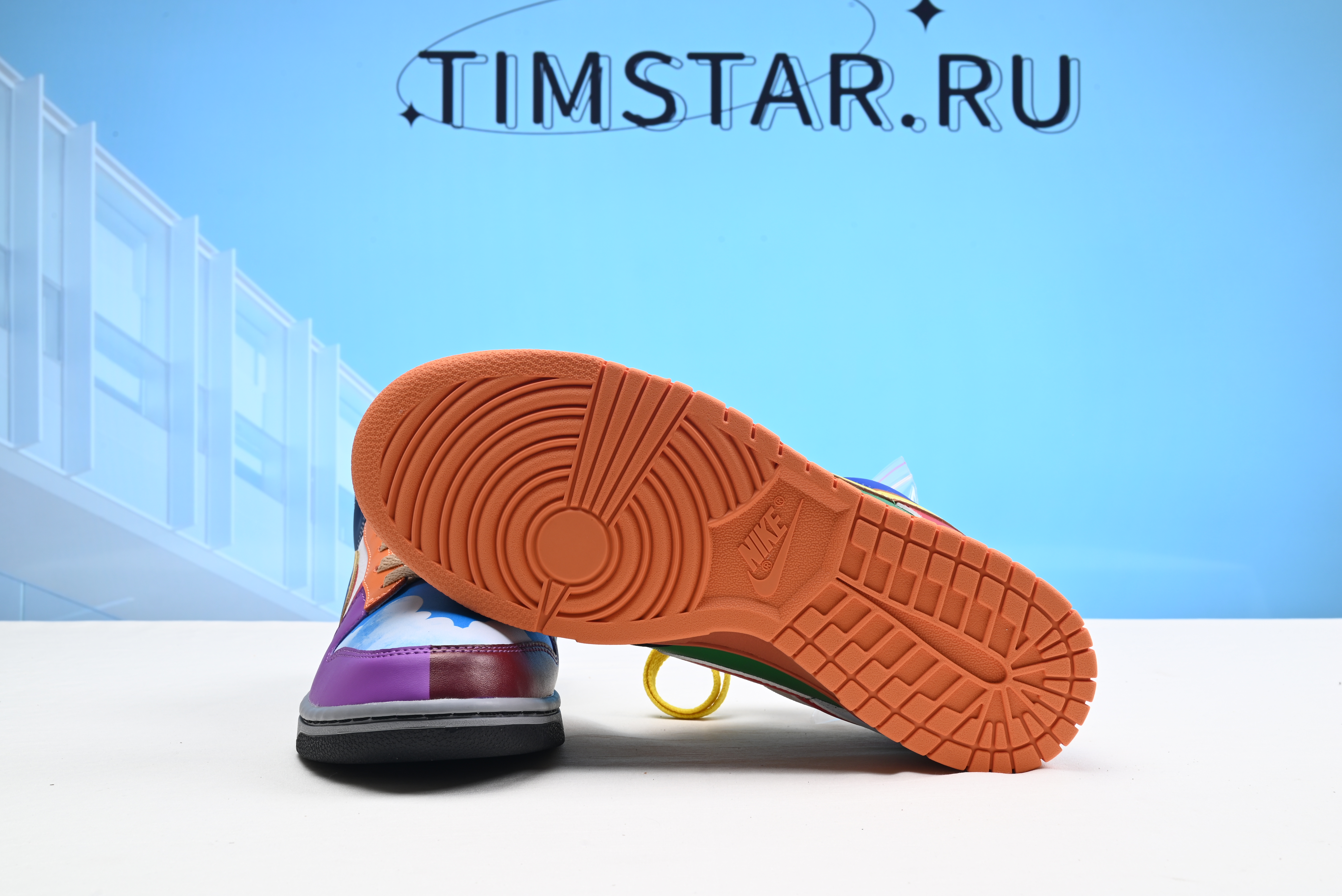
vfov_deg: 35.1
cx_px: 671
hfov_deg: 50.7
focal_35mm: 38
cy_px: 448
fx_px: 1417
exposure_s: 1/2
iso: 100
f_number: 16
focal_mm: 38
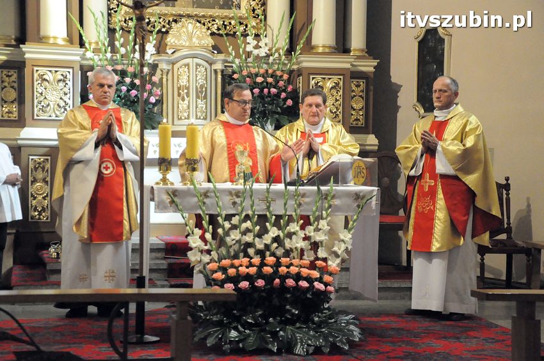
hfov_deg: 26.0
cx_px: 272
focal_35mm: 78
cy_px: 180
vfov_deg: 17.5
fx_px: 1178
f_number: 5
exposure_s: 1/100
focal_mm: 52
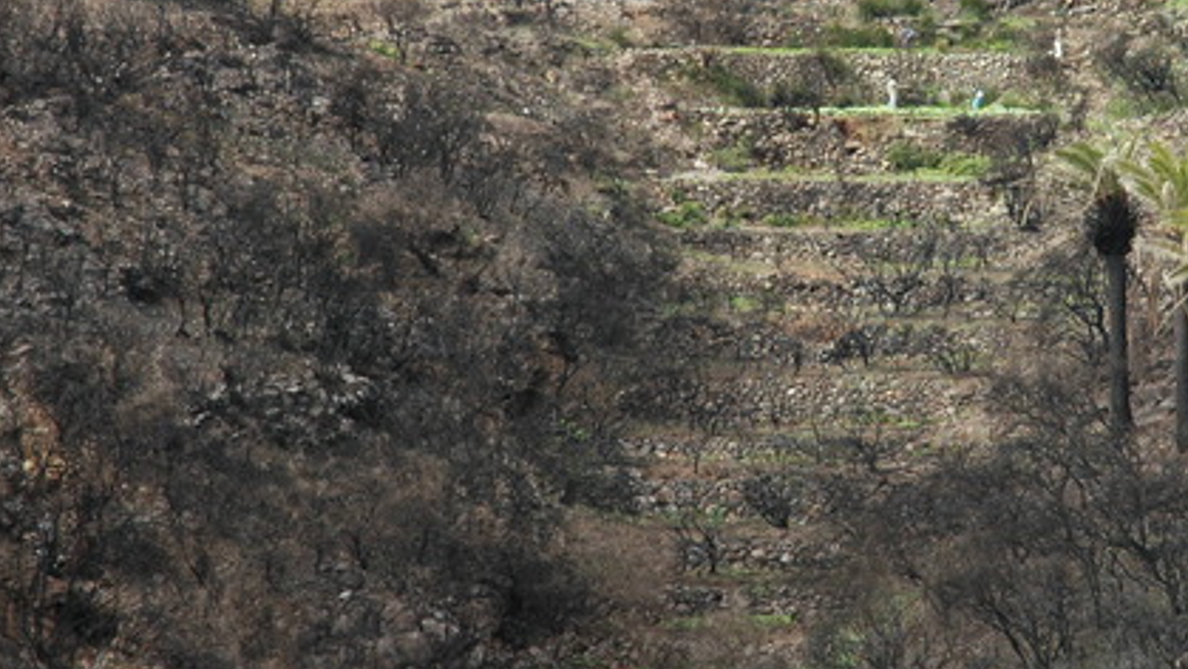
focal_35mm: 189
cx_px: 899
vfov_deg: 6.4
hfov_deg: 11.4
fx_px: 5956
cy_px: 137
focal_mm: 70
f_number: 6.3
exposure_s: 1/160
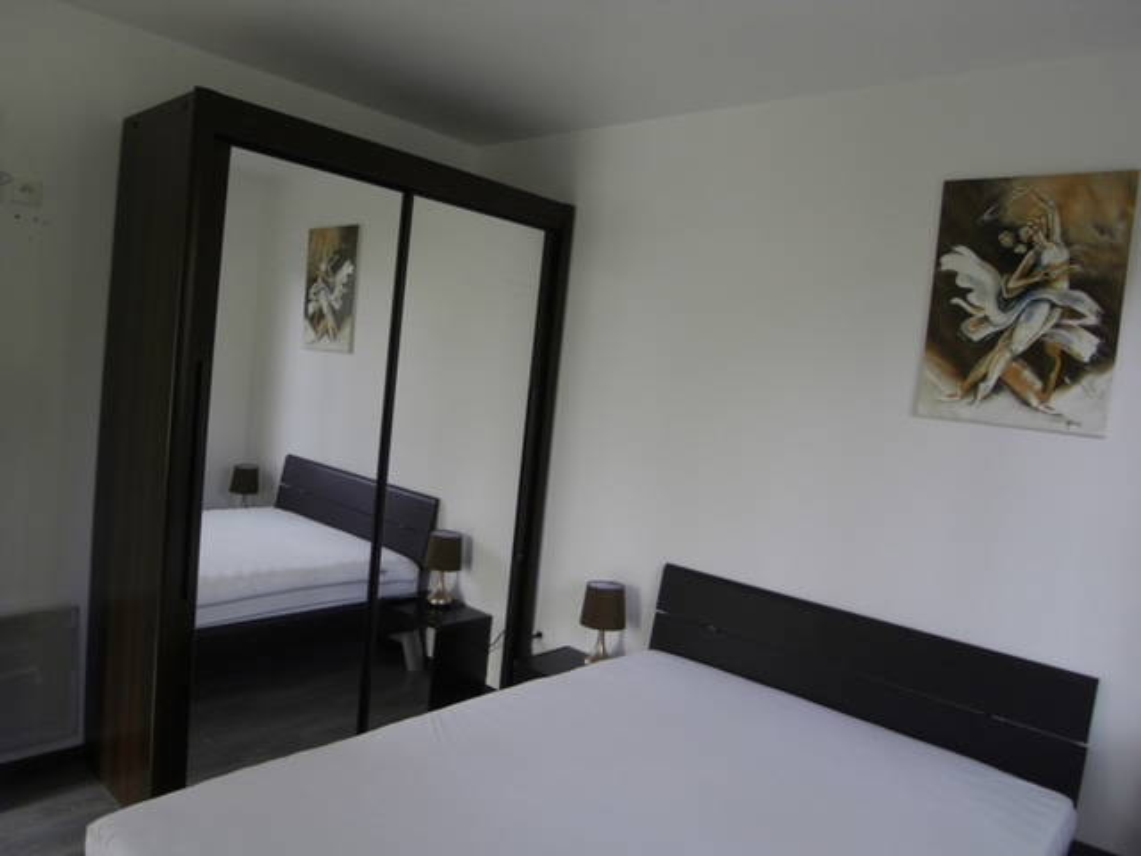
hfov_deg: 71.6
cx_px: 570
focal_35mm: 24
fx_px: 791
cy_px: 428
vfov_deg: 56.8
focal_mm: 4.3
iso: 100
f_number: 2.8
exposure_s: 1/80
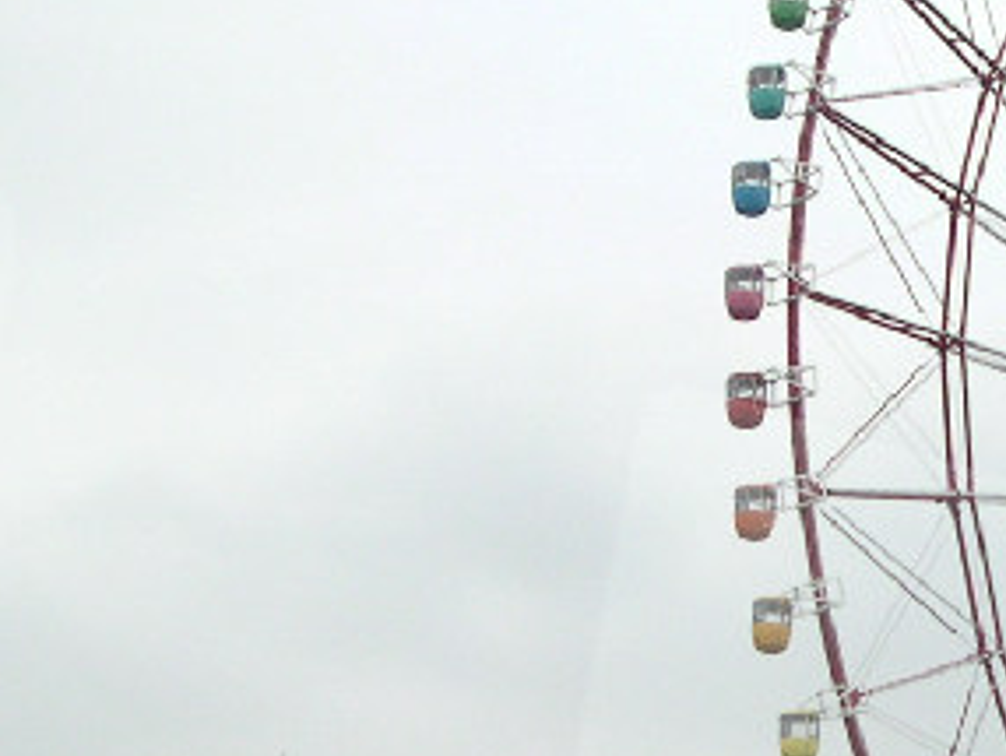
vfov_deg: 13.1
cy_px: 517
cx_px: 897
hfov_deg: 17.2
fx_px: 3287
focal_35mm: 113
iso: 100
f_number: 7.6
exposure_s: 1/116
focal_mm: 8
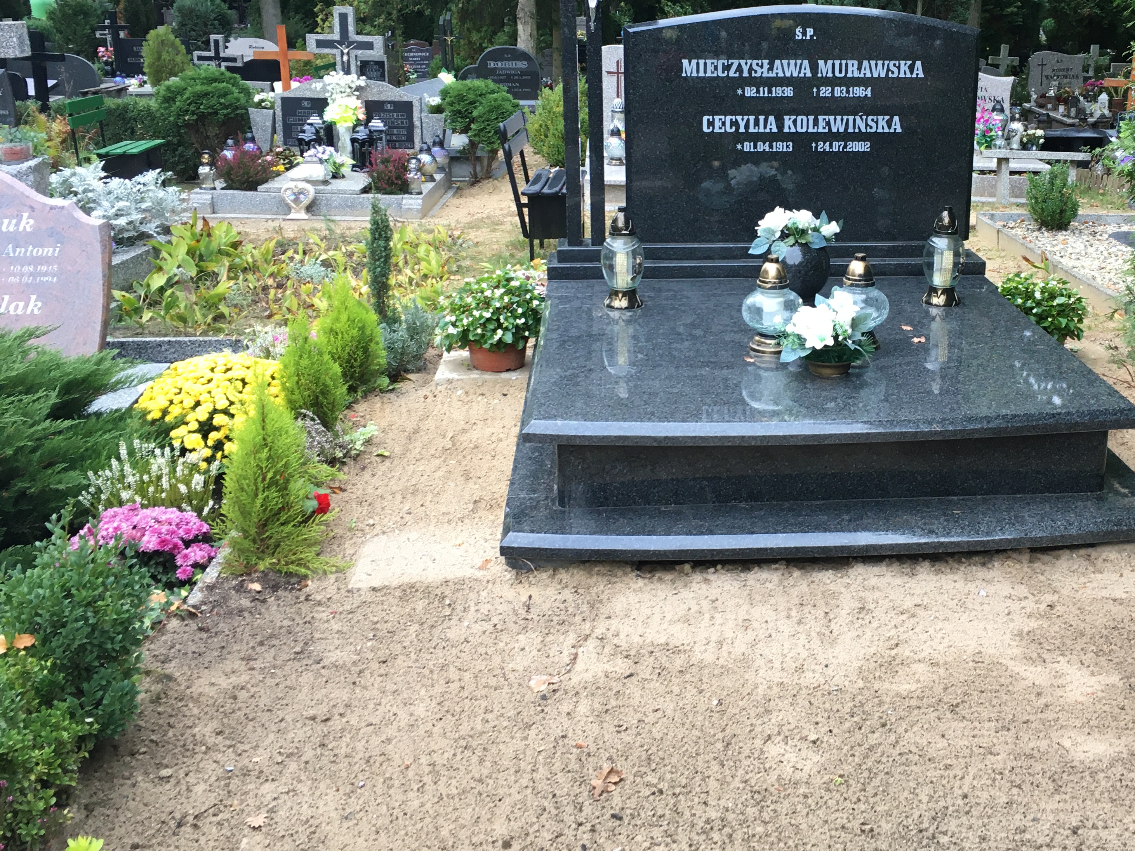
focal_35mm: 40
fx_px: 1311
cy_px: 336
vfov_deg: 35.8
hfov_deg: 46.0
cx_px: 769
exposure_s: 1/33
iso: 32
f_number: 2.2
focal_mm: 4.15
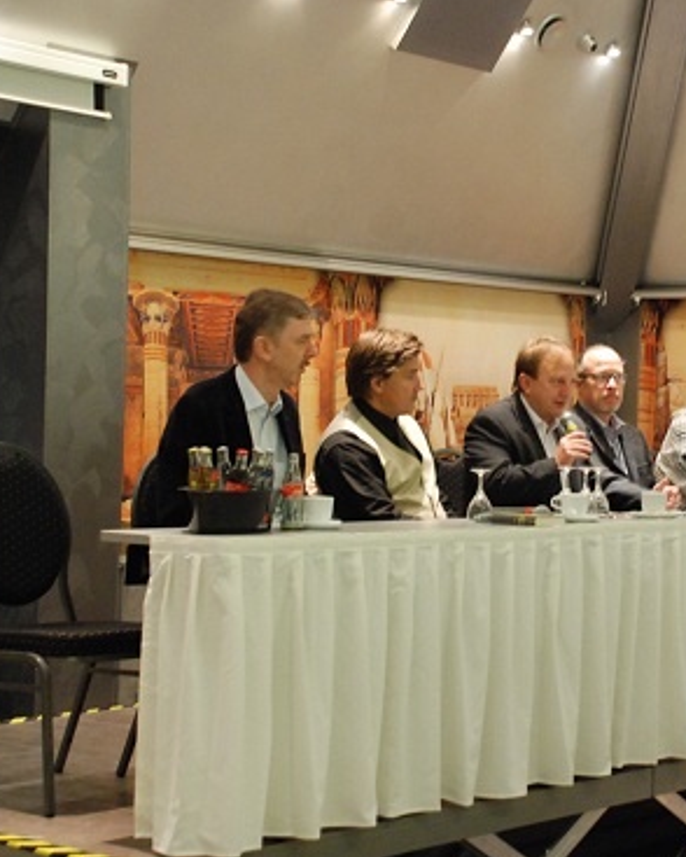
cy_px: 423
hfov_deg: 18.4
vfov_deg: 23.0
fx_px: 2105
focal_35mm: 83
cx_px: 516
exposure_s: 1/15
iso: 1600
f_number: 4.5
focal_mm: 38
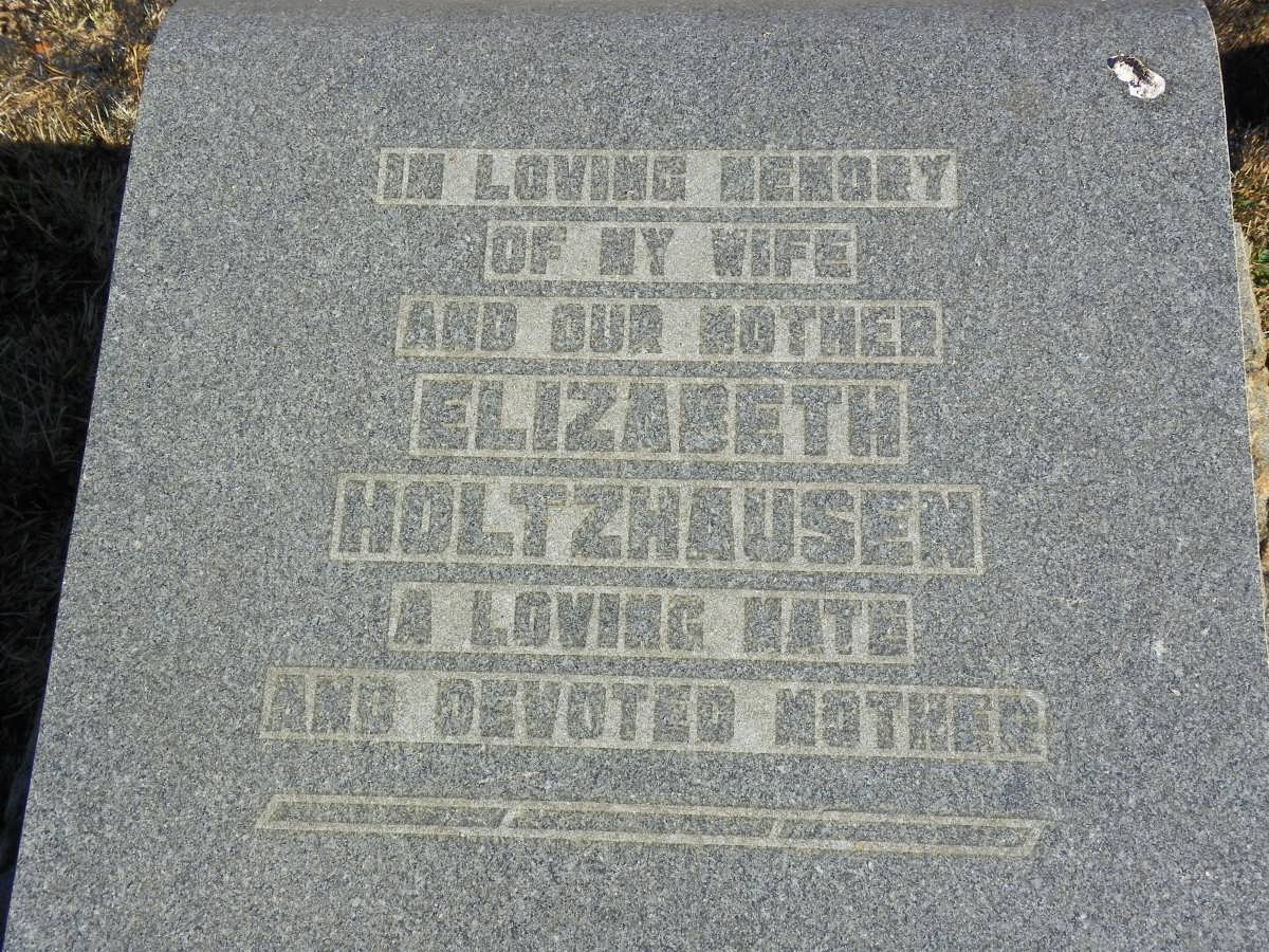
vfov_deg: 30.3
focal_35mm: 48
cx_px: 634
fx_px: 1760
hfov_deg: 39.7
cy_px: 476
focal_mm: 8.5
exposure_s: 1/250
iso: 64
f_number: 4.5
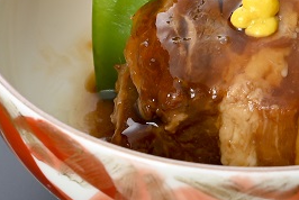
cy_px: 56
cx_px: 262
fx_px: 2187
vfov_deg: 5.2
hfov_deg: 7.8
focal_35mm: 263
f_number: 9
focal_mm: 70
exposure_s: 1/125
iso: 200
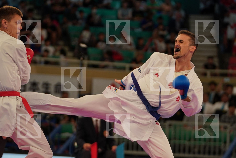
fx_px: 1337
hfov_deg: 10.1
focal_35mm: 204
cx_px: 118
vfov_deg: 6.7
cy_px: 79
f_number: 2.8
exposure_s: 1/1000
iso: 1250
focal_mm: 136
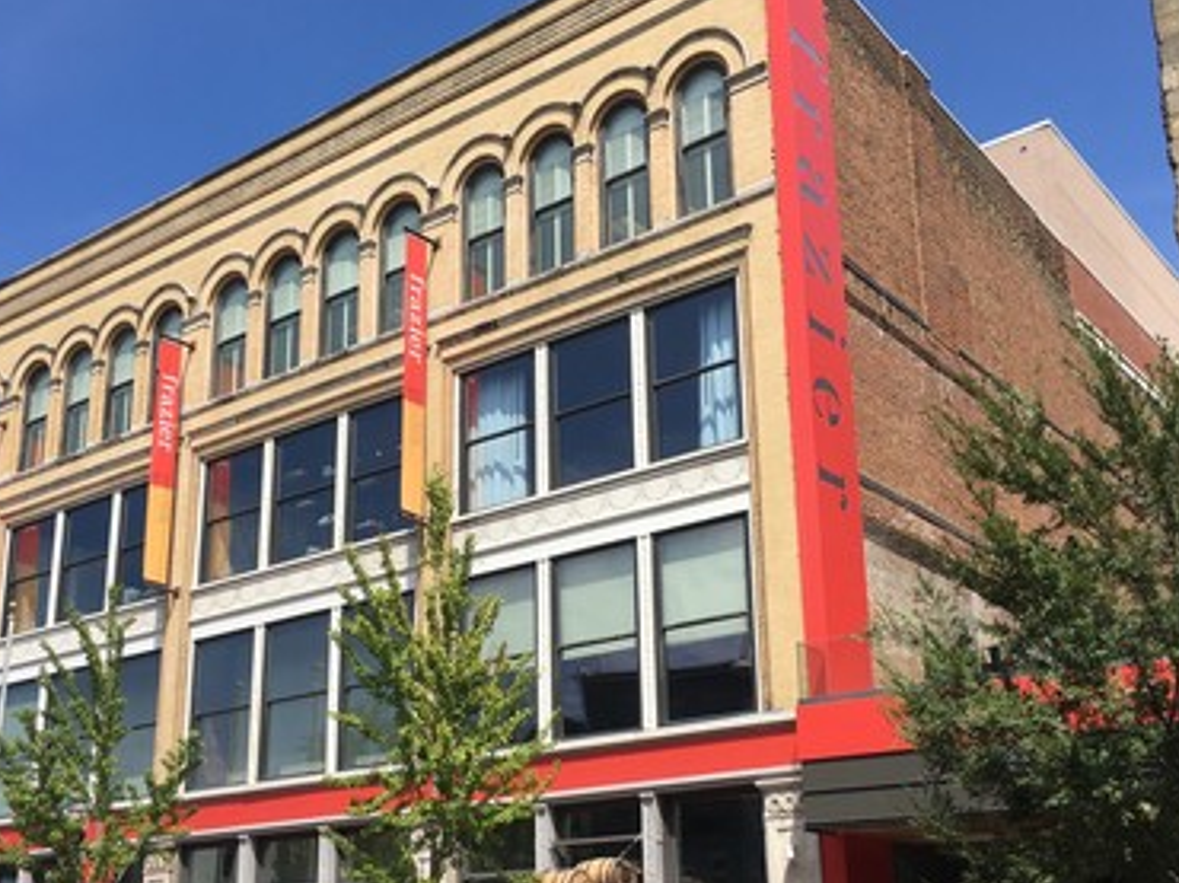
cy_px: 545
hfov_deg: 45.8
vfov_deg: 34.9
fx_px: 1396
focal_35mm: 41
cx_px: 578
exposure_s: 1/1672
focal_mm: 4.15
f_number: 2.2
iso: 25
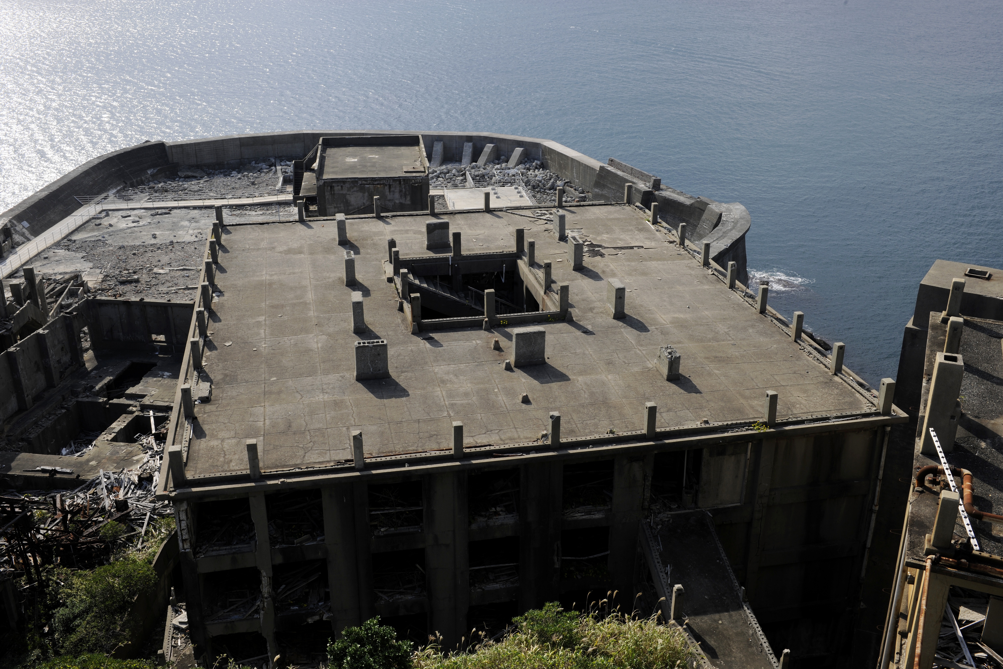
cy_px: 334
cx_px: 502
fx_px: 975
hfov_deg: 54.4
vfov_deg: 37.9
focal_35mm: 35
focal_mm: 35
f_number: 14
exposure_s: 1/80
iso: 100
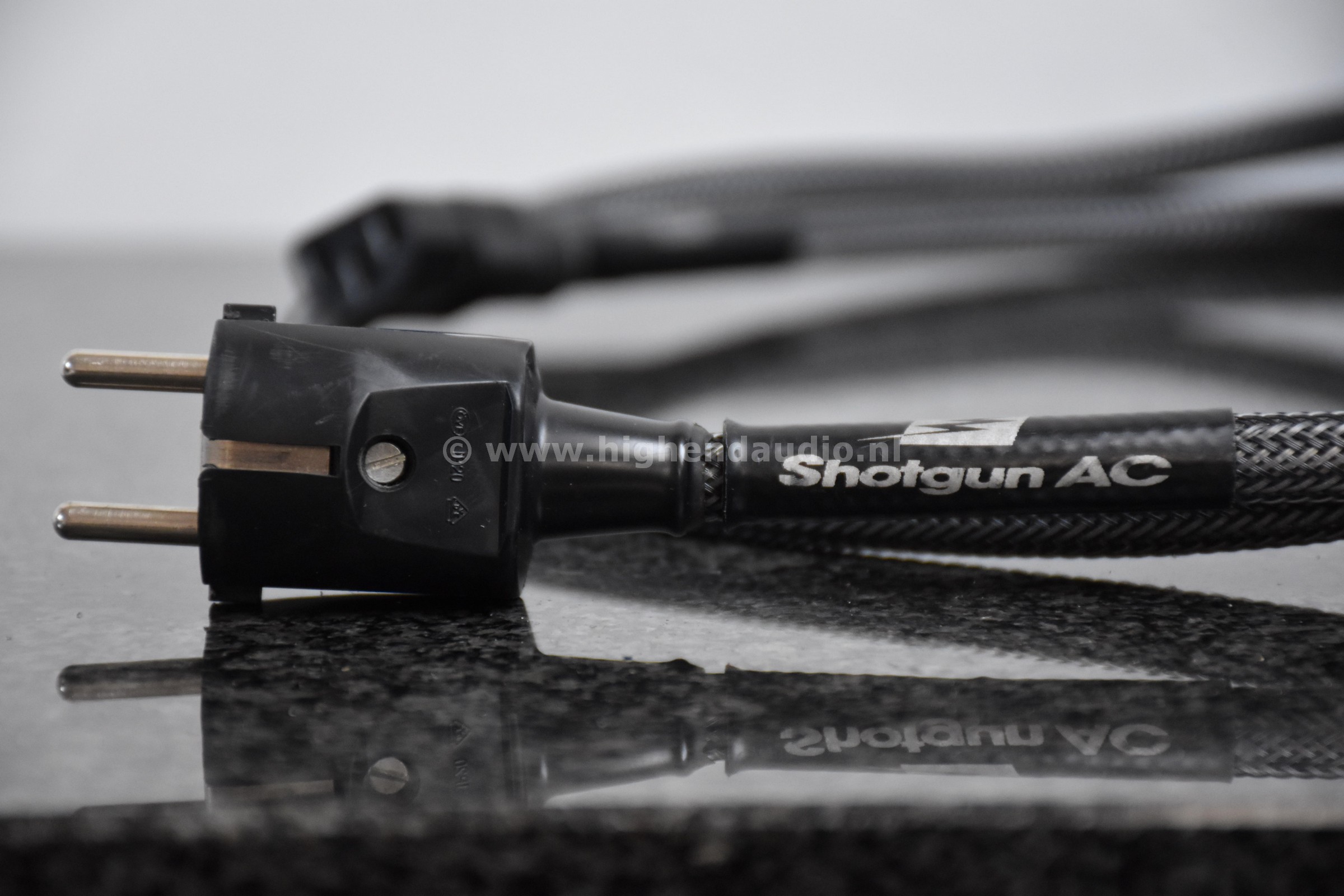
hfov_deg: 12.2
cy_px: 448
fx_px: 6272
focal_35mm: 168
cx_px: 672
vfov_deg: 8.2
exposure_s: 1/60
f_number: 5.6
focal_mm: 112
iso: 2000
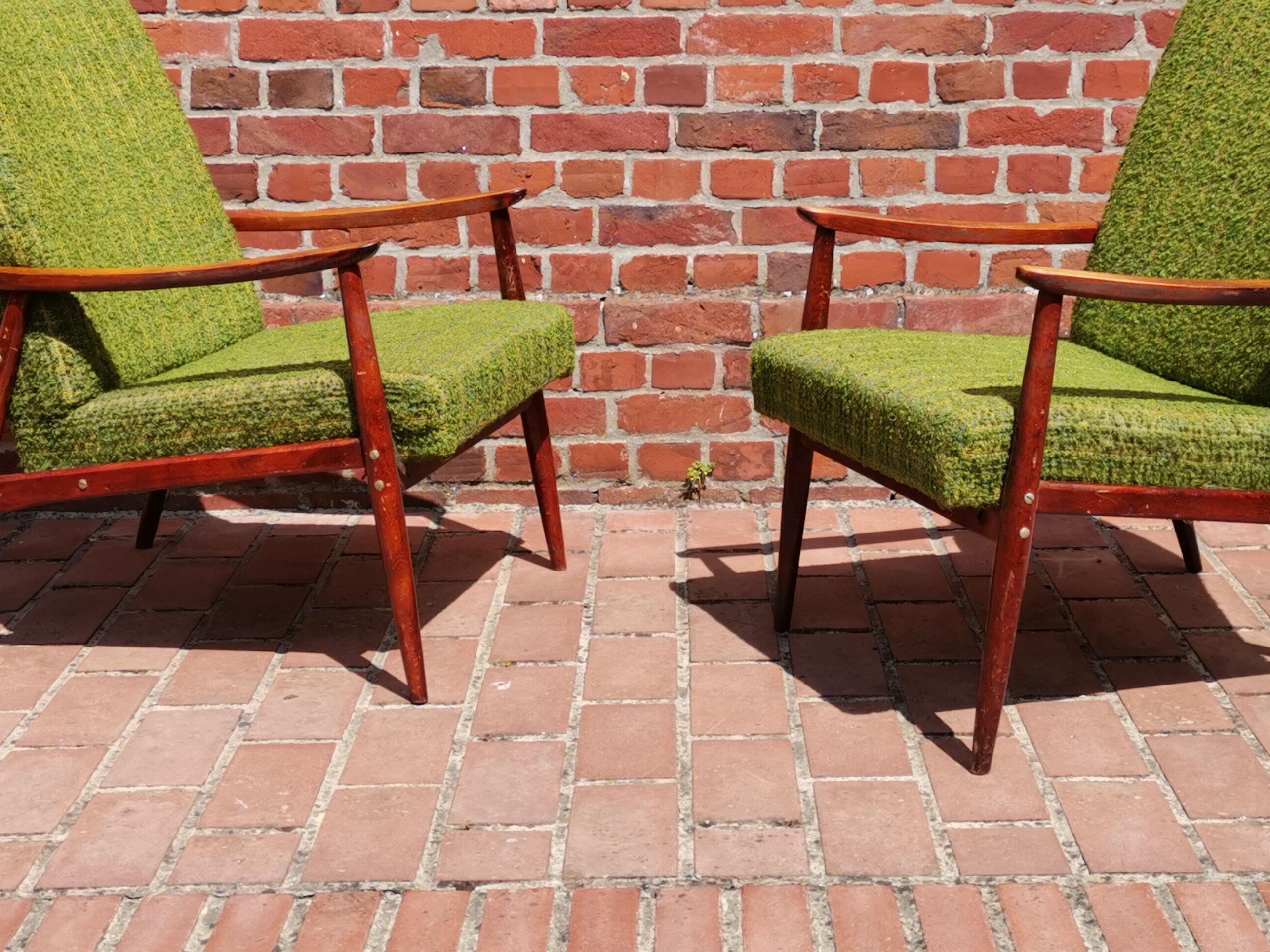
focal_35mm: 61
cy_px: 359
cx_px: 690
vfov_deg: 24.0
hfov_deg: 31.7
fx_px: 2238
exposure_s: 1/2331
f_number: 1.8
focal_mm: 5.58
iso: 50
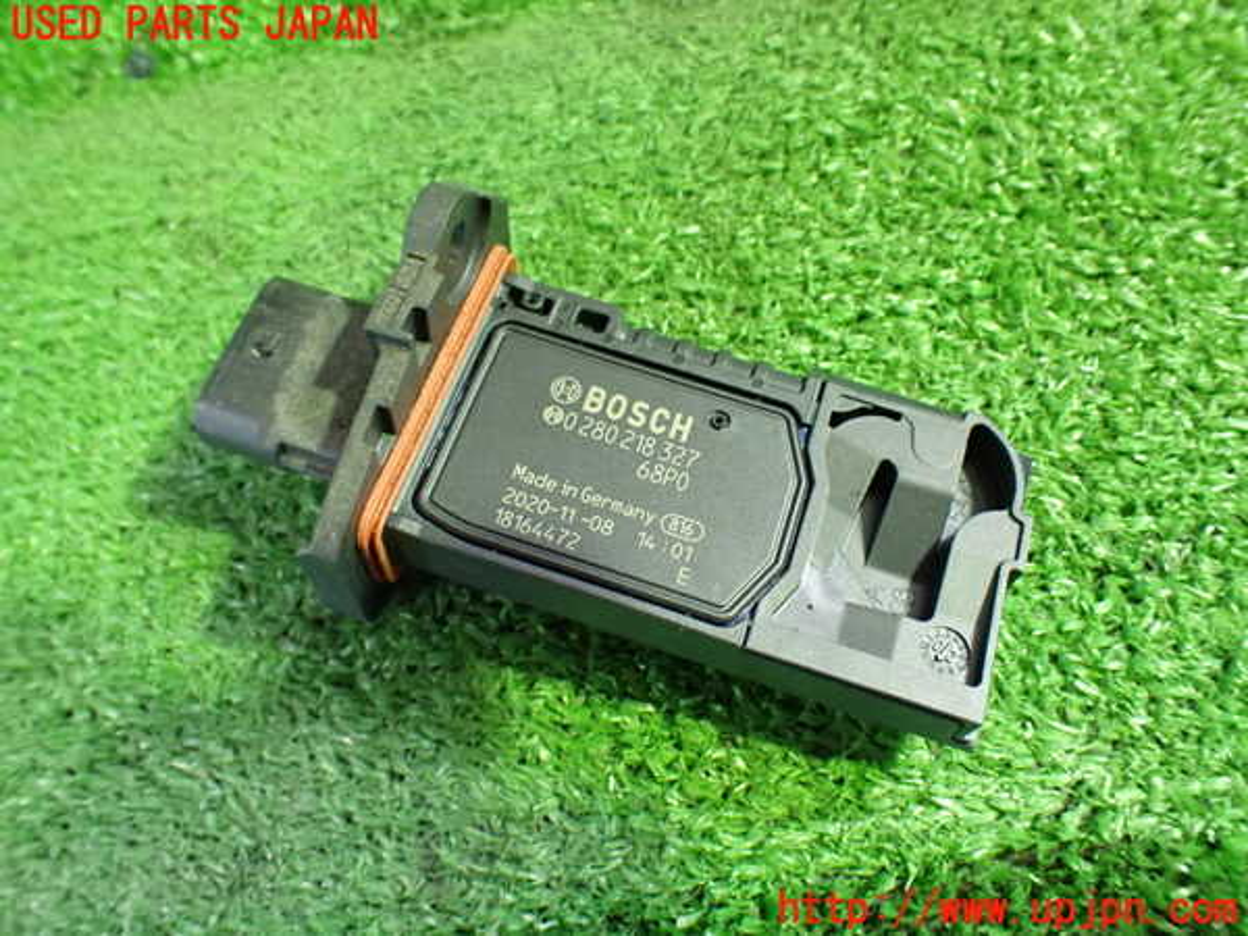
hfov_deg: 60.0
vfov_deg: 46.8
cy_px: 468
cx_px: 624
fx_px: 1082
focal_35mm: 30
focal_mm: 5.4
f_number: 2.3
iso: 800
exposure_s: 1/30
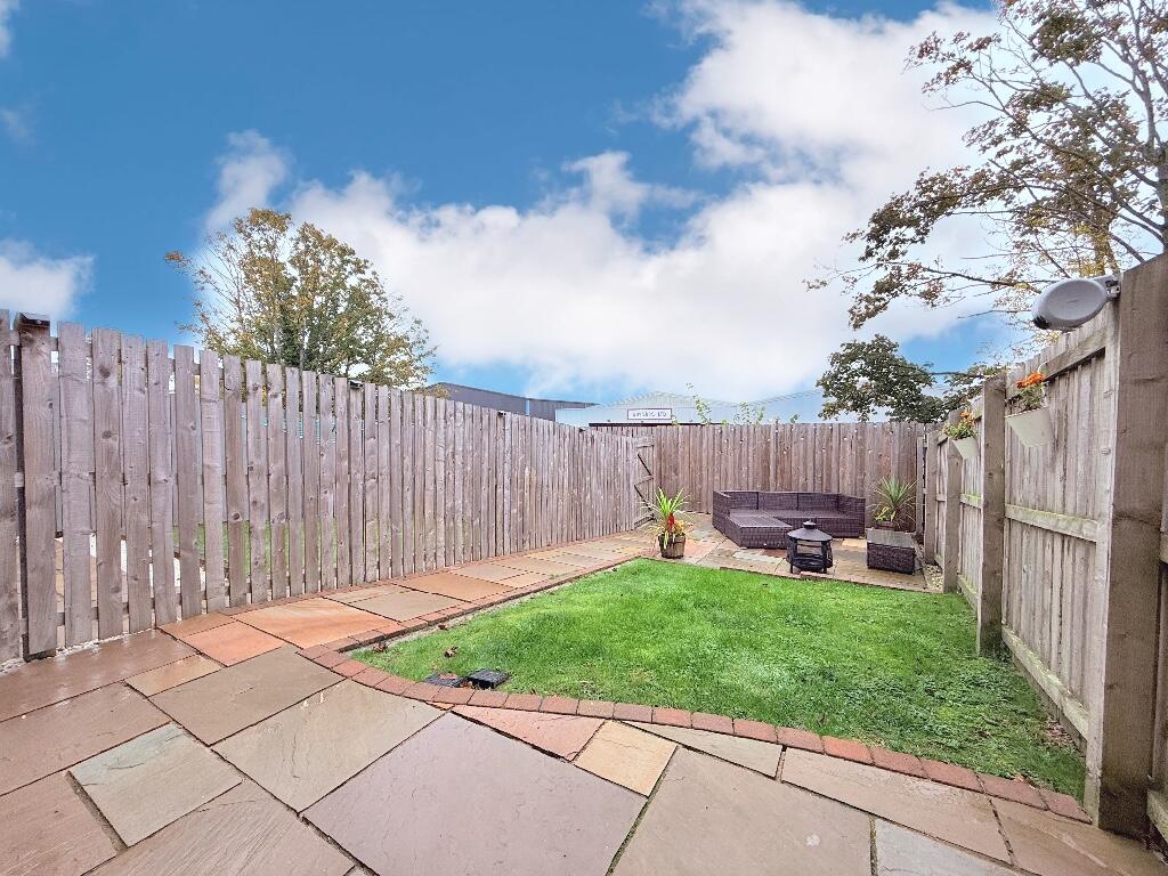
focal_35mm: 14
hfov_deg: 102.1
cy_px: 438
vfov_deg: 85.7
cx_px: 584
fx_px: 472
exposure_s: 1/351
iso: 50
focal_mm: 2.22
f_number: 2.2
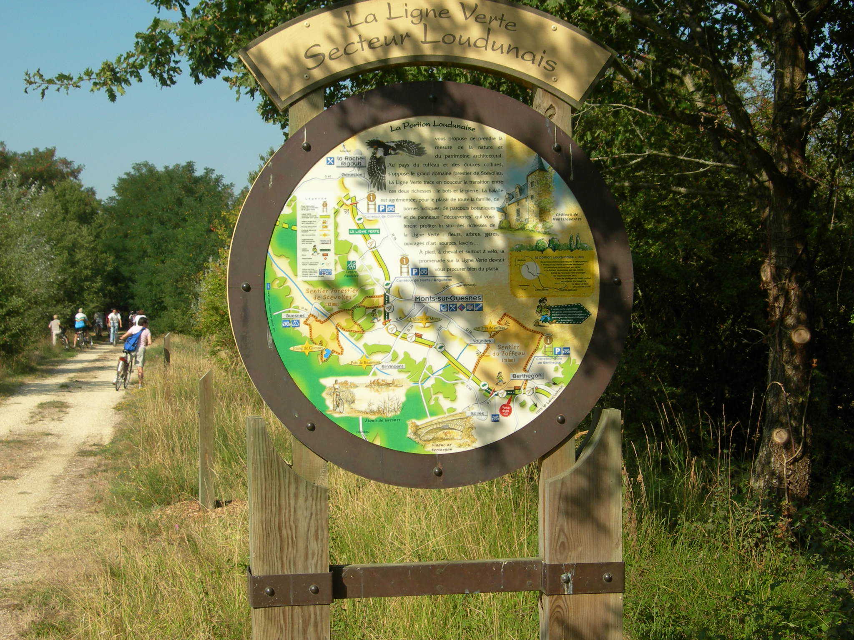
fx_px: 1505
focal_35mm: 61
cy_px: 320
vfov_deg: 24.0
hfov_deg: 31.7
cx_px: 427
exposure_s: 1/310
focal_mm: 12.7
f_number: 5.9
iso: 50
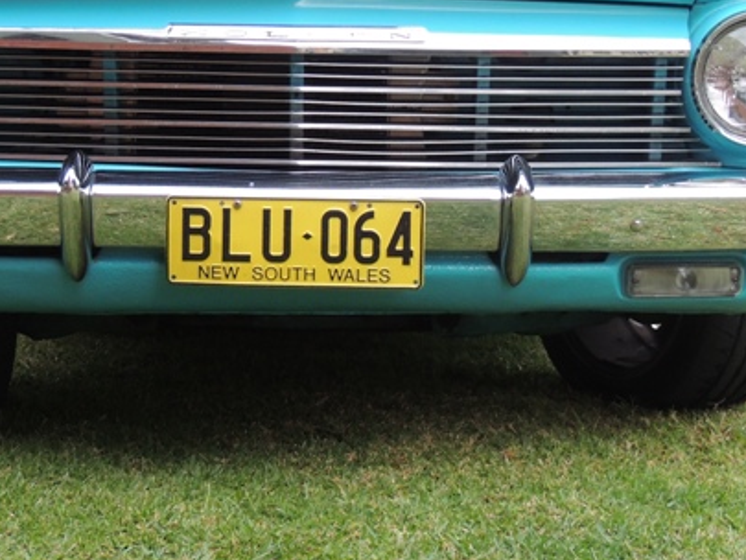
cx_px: 315
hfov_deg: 24.7
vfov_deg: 18.6
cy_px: 157
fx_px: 1703
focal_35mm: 79
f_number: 3.6
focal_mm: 8.9
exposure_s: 1/30
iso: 400
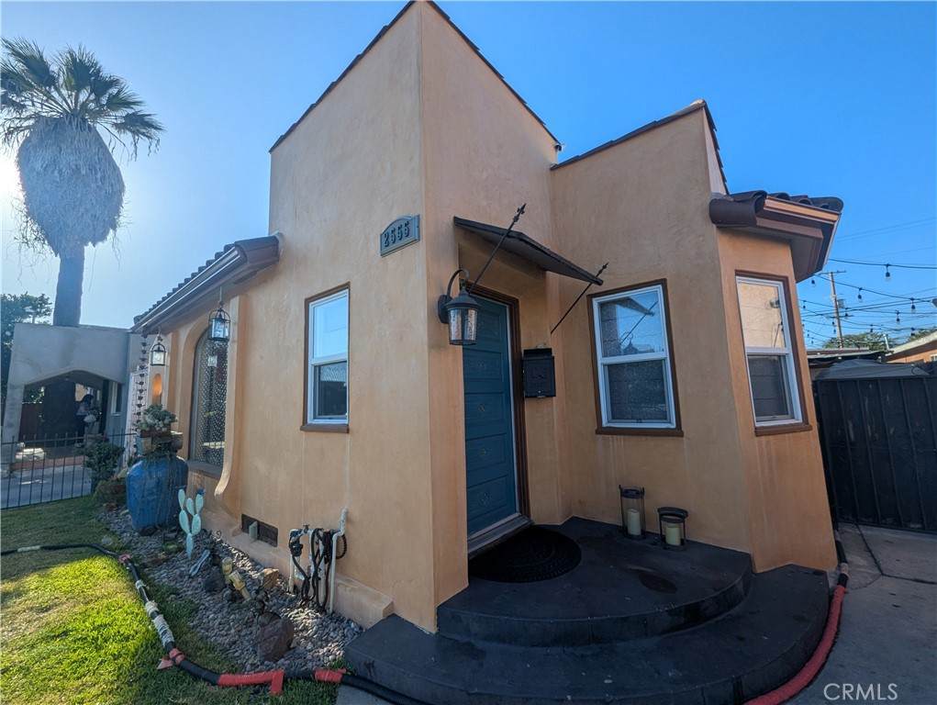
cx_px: 468
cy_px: 352
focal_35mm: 13
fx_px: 352
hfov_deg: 106.1
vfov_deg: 90.0
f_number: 2.2
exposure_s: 1/2611
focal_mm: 1.95
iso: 44
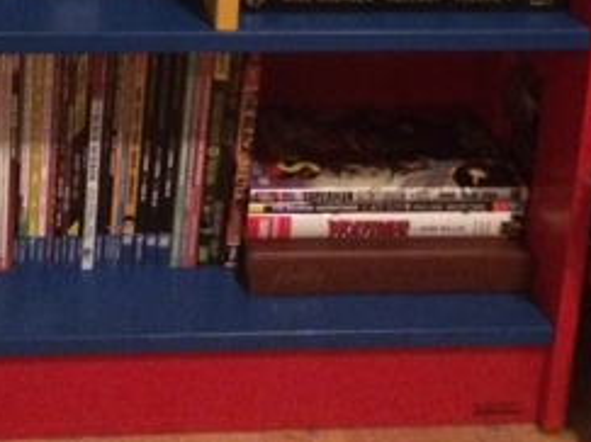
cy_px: -104
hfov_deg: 24.4
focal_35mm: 79
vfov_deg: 17.7
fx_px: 1348
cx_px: 141
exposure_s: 1/15
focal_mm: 4.12
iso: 800
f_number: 2.2
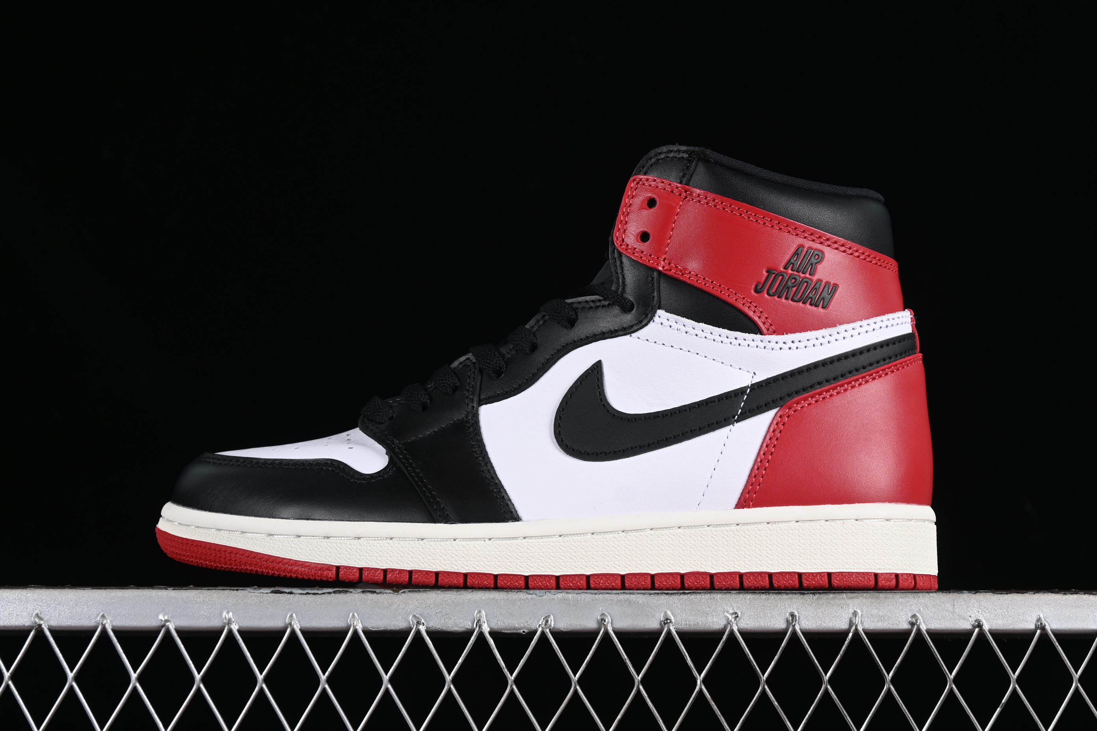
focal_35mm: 75
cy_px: 366
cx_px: 548
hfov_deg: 27.0
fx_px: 2285
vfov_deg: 18.2
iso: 160
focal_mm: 50
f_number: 7.1
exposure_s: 1/60
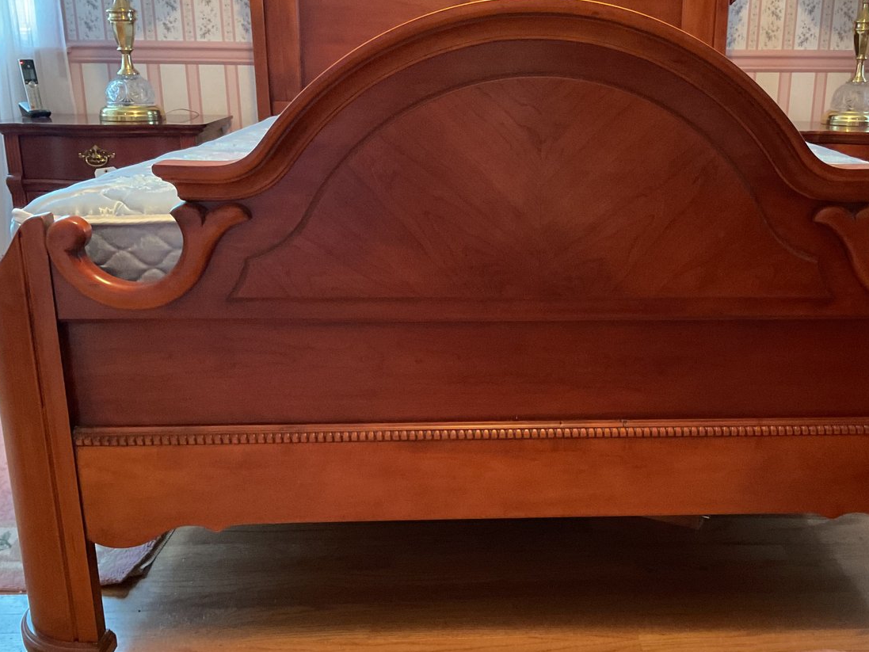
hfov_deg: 46.4
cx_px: 538
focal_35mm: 40
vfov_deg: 36.0
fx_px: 1004
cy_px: 344
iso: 400
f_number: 1.8
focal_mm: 3
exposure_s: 1/30
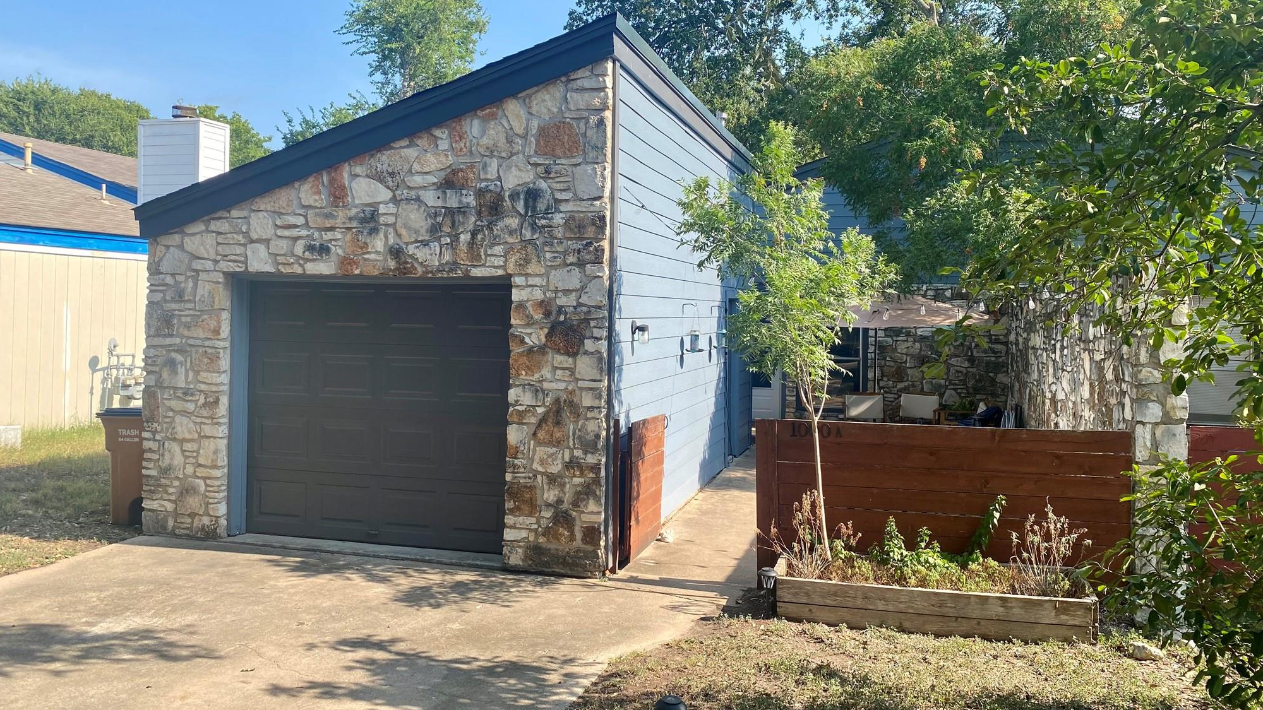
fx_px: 971
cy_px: 322
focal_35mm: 29
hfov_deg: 66.1
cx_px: 633
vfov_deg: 40.1
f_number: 1.8
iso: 32
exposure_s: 1/942
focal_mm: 4.25
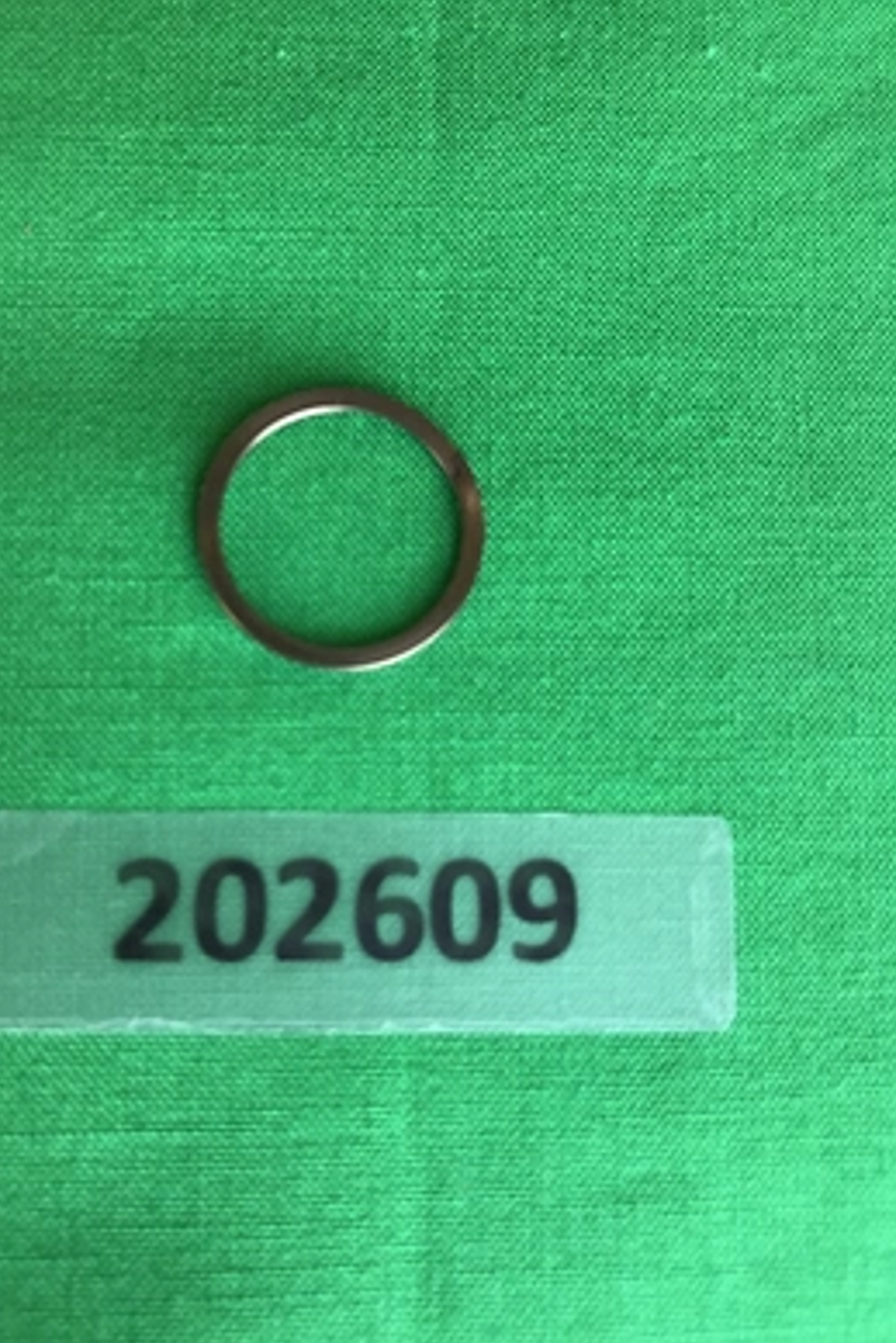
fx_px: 1119
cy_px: 685
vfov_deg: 61.9
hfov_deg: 43.6
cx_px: 398
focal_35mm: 30
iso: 32
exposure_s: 1/60
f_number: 1.8
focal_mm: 3.99
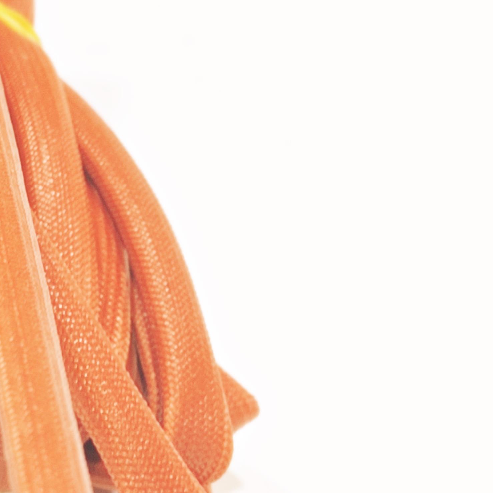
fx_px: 999
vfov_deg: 27.7
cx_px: -63
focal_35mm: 62
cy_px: 288
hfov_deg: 25.5
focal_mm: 4.74
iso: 188
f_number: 1.79
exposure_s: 1/33
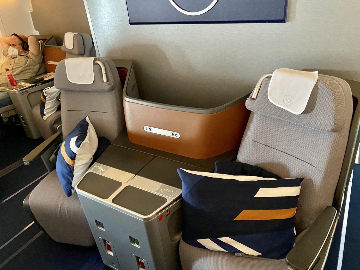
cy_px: 135
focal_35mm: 26
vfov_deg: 53.1
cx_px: 180
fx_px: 270
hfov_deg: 67.3
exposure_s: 1/28
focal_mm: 4.25
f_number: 1.8
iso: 800
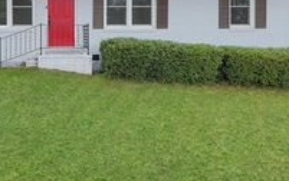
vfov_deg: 32.7
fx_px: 300
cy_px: 35
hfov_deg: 48.6
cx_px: 58
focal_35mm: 38
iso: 100
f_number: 4
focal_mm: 10
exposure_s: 1/60
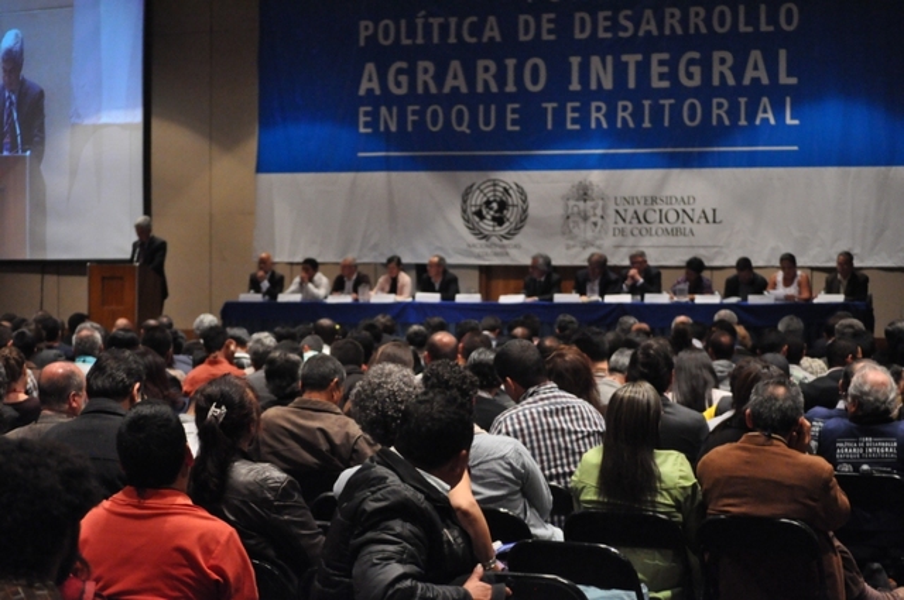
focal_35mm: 82
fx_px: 2069
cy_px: 300
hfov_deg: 24.6
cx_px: 452
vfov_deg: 16.5
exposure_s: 1/40
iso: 3200
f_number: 4
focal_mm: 55
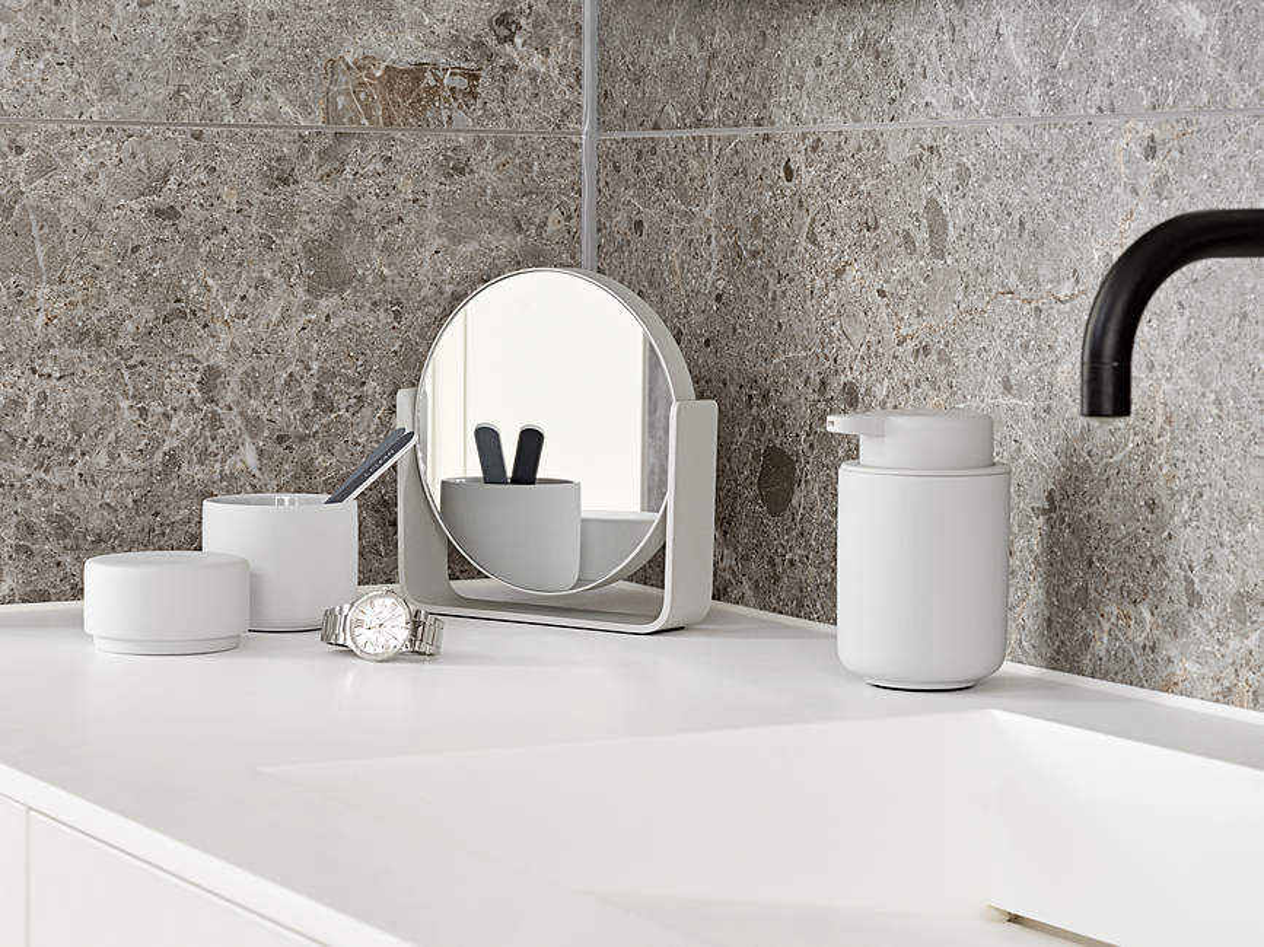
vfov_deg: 17.0
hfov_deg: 22.5
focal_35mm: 87
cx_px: 632
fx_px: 3176
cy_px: 474
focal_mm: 110
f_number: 20
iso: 250
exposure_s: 2
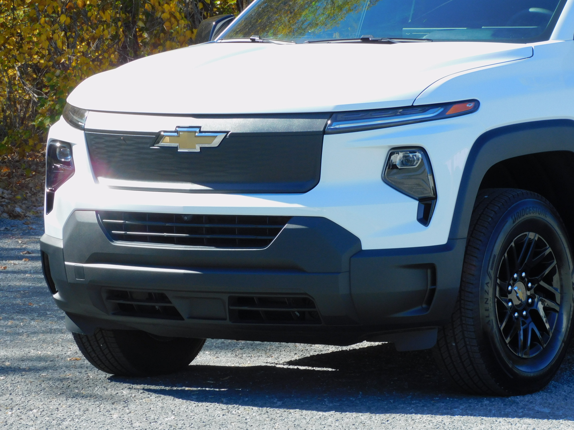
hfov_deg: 9.0
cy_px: 215
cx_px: 287
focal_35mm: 220
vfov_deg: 6.8
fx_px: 3648
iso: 125
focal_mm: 39.4
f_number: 5.3
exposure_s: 1/200
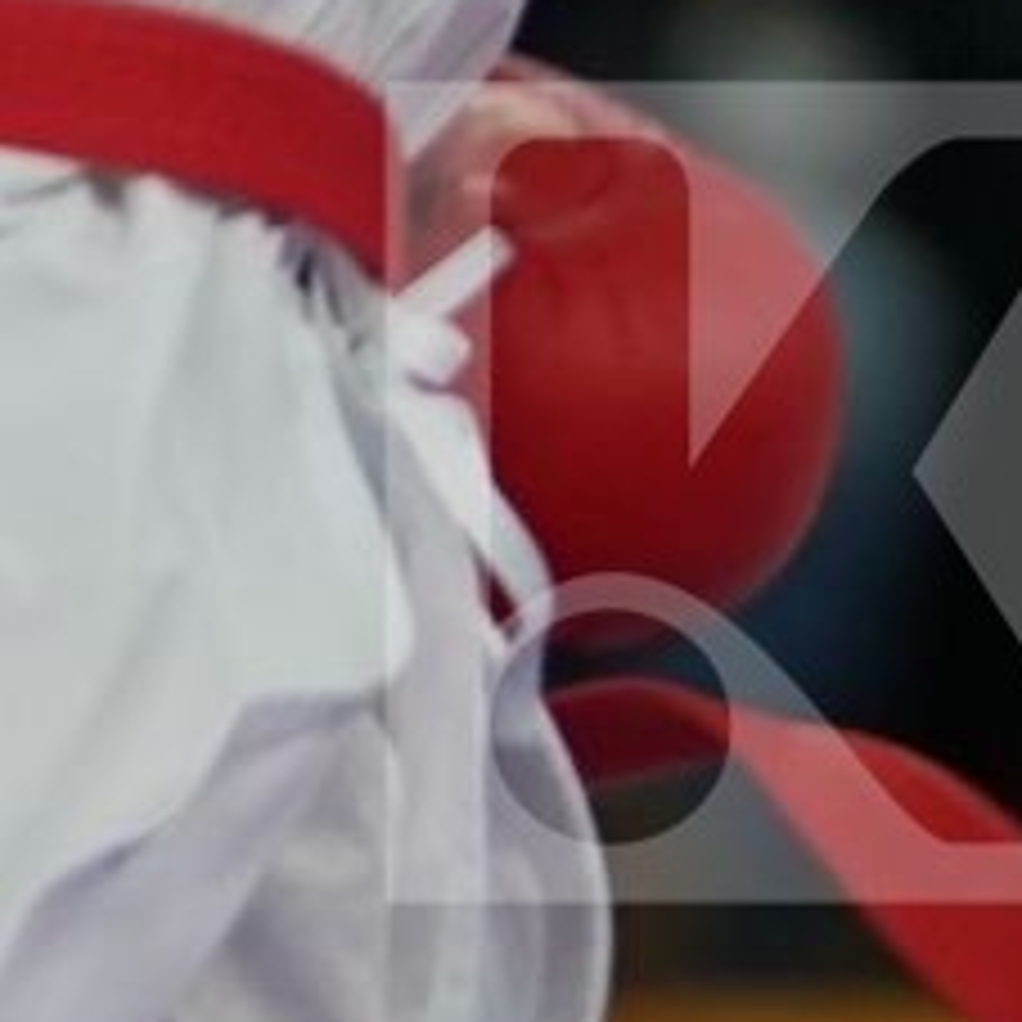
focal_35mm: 1938
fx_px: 64734
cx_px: 806
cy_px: -1108
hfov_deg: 0.9
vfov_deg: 0.9
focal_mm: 192
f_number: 2.8
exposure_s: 1/500
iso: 800
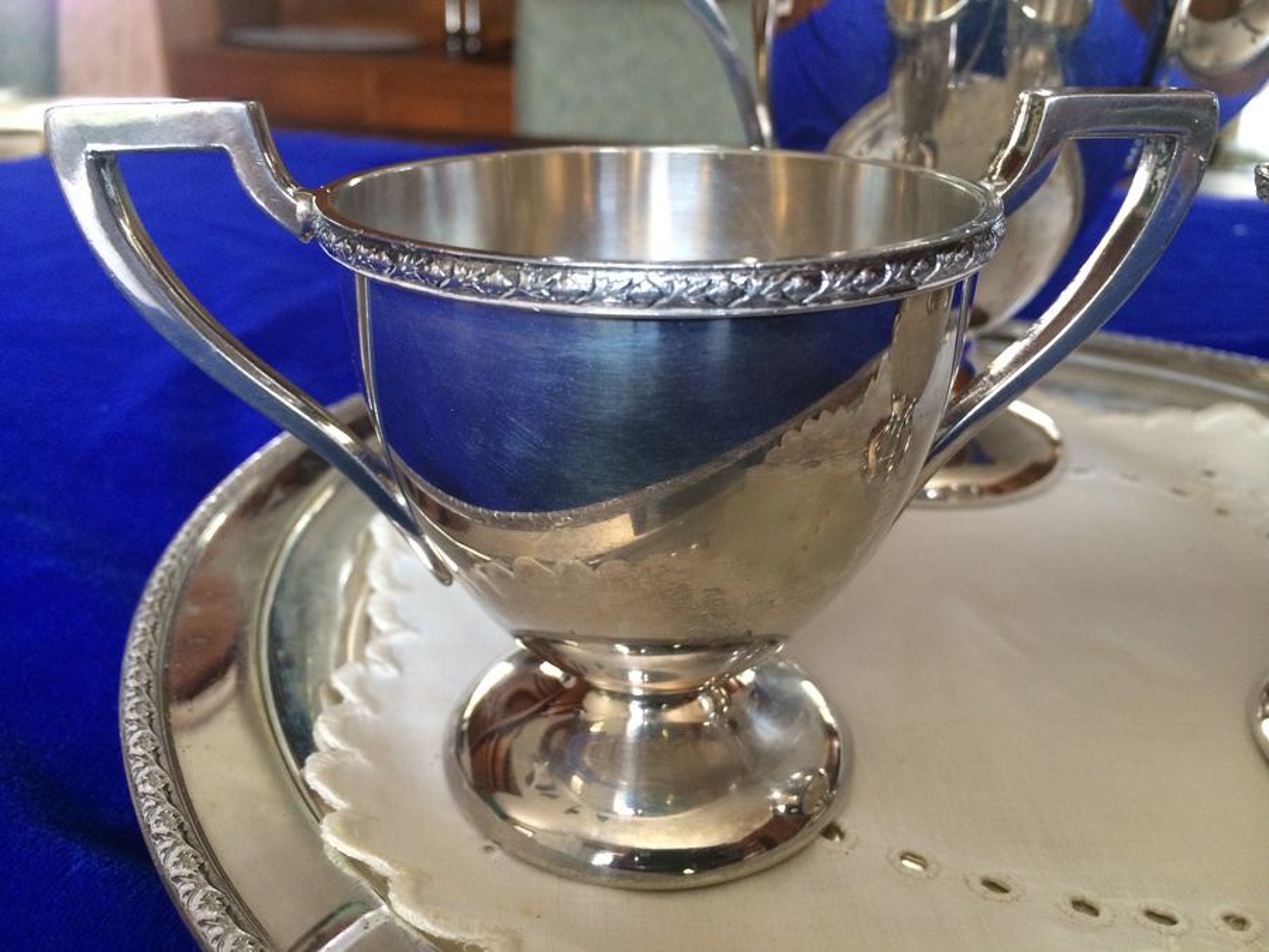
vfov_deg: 46.8
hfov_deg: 60.0
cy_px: 476
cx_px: 634
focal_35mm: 30
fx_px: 1100
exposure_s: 1/30
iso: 160
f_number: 2.2
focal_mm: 4.12
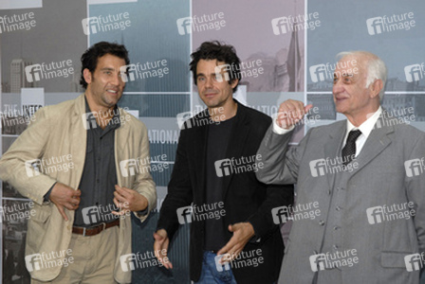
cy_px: 142
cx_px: 212
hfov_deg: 24.6
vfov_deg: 16.6
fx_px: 975
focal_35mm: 82
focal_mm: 55
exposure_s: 1/100
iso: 400
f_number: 5.6
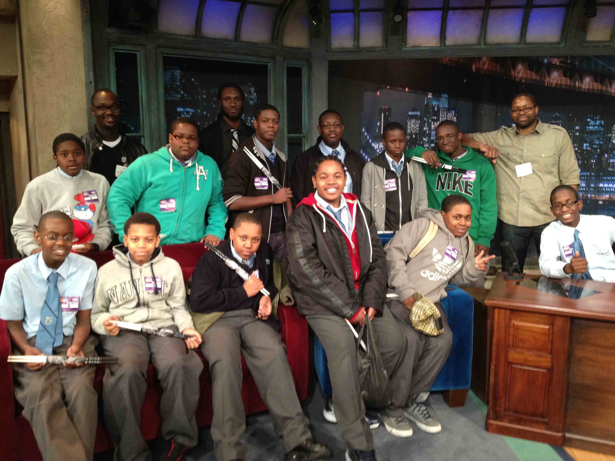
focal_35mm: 35
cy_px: 230
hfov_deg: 52.6
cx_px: 308
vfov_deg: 40.7
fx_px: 622
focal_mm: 4.28
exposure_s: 1/20
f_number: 2.4
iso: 200
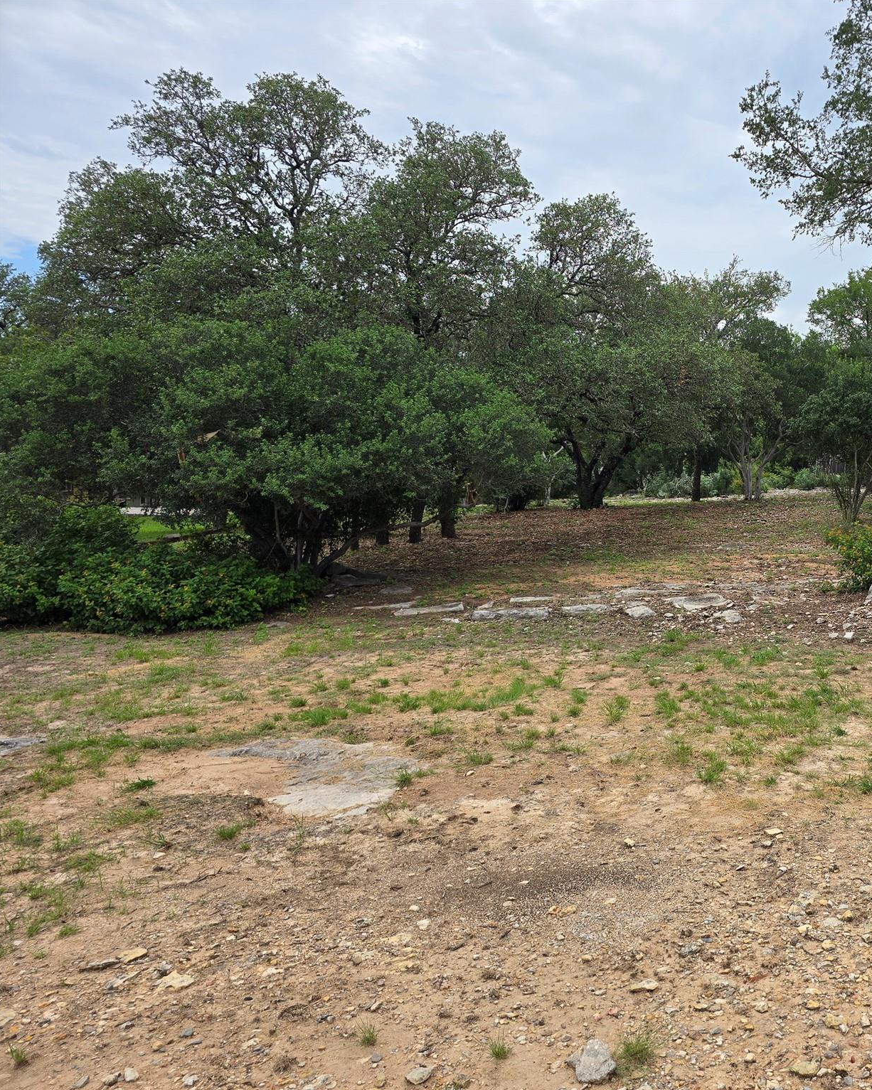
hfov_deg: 45.4
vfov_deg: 58.8
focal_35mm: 30
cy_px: 545
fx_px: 968
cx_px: 726
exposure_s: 1/352
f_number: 1.7
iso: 12
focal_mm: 6.3
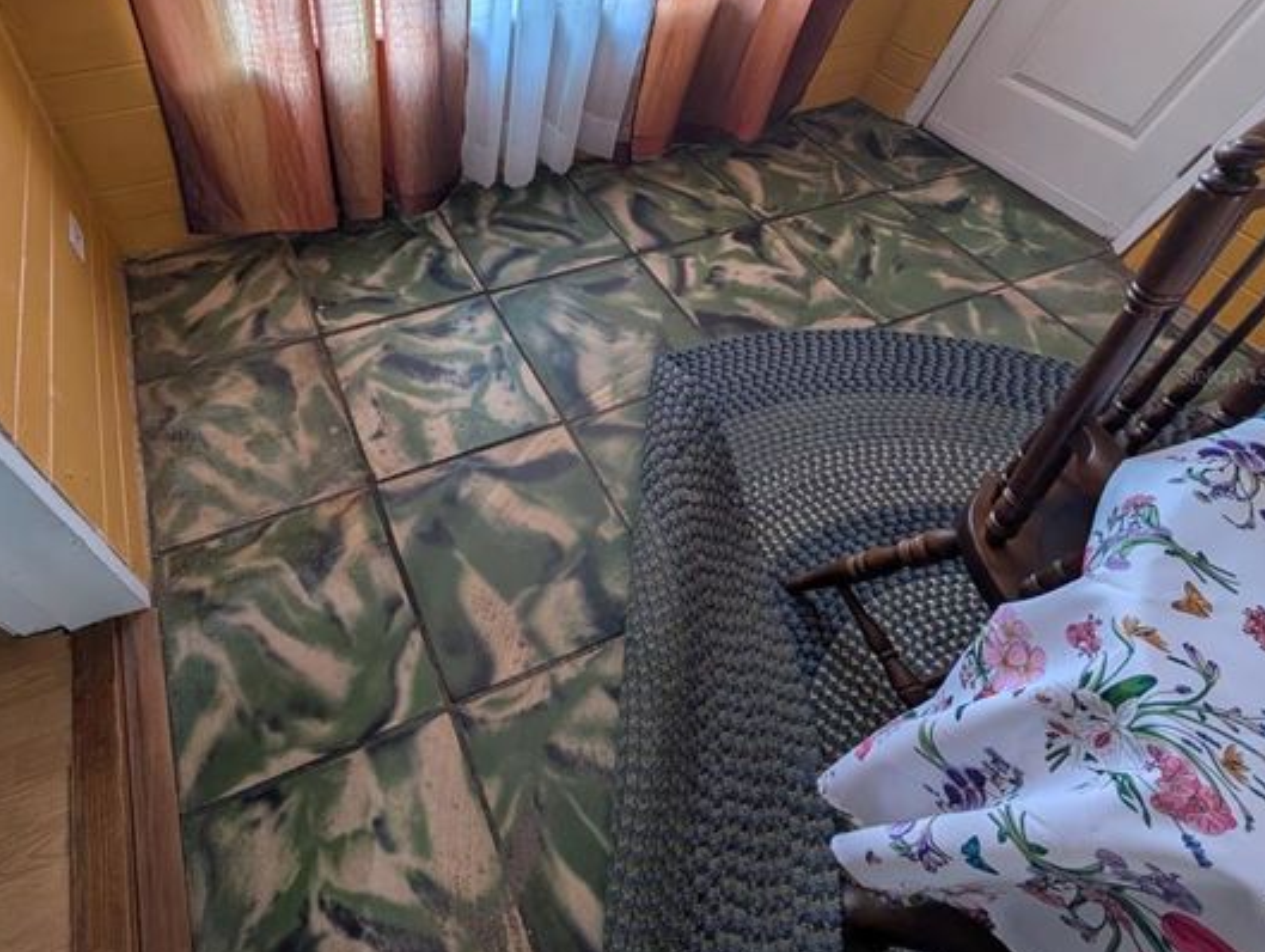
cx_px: 434
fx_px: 585
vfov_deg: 77.2
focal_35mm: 16
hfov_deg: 91.4
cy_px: 376
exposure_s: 1/43.7
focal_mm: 2.02
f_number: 1.7
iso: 59
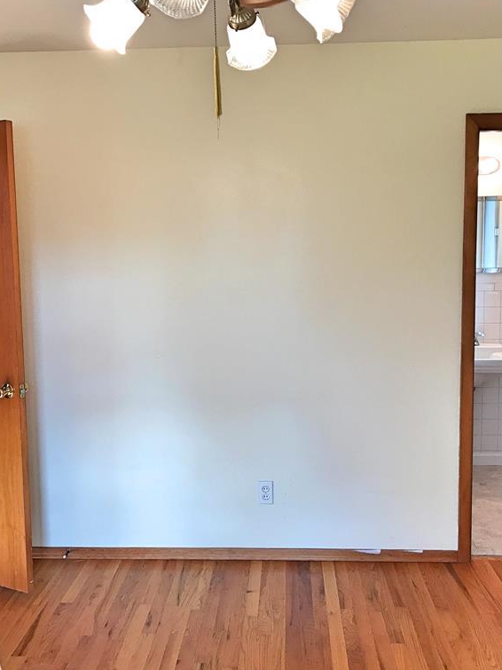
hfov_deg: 37.7
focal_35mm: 38
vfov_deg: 49.0
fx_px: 735
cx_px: 253
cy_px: 337
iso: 20
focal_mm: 3.99
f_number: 1.8
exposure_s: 1/40
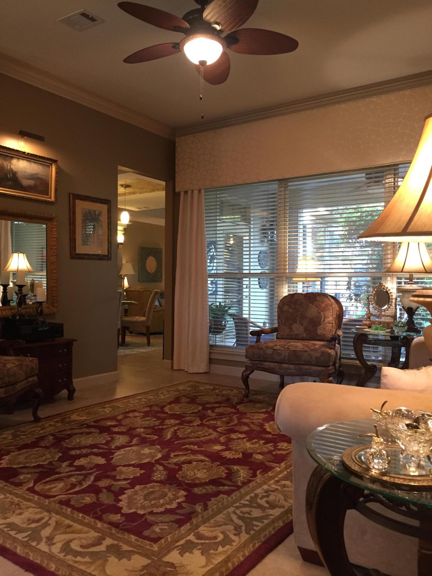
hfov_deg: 48.2
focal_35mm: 29
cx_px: 216
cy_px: 288
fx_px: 483
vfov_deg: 61.7
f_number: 2.2
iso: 125
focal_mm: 4.15
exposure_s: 1/30
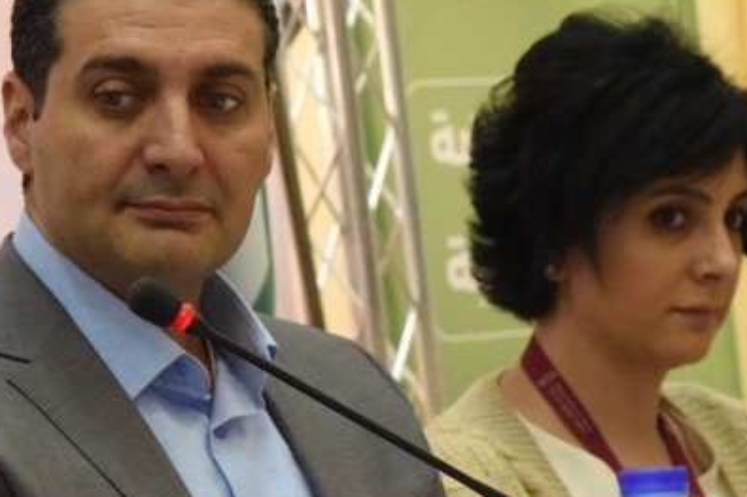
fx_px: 6450
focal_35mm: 311
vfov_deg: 4.4
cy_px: 320
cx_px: 488
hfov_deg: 6.6
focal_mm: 120
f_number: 8
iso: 10000
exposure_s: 1/250
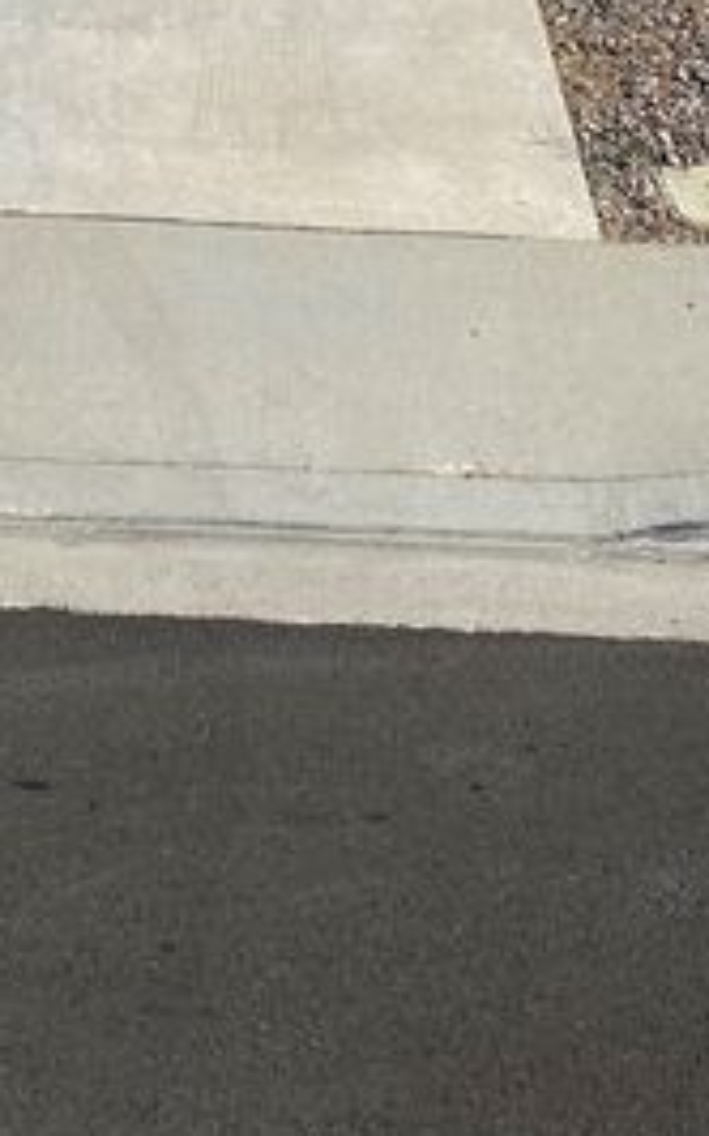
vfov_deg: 26.3
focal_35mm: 69
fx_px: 2136
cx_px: 372
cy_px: -254
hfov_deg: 18.8
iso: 32
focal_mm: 4.25
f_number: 1.8
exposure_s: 1/5236
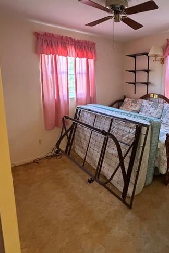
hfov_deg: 52.6
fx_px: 162
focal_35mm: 23
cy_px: 106
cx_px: 128
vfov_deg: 75.6
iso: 800
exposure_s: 1/60
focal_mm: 2.22
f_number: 2.2
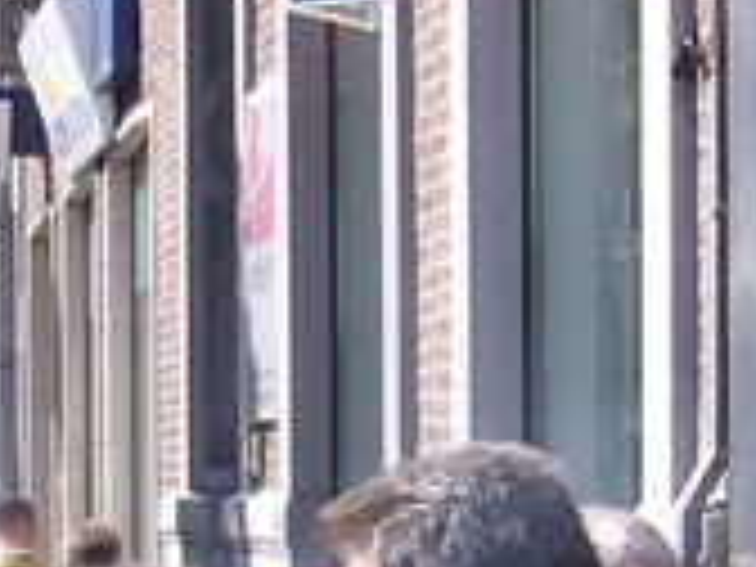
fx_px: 2795
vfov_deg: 11.5
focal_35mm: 128
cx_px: 248
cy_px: 547
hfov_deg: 15.4
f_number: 4.7
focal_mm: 6
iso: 100
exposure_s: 1/283
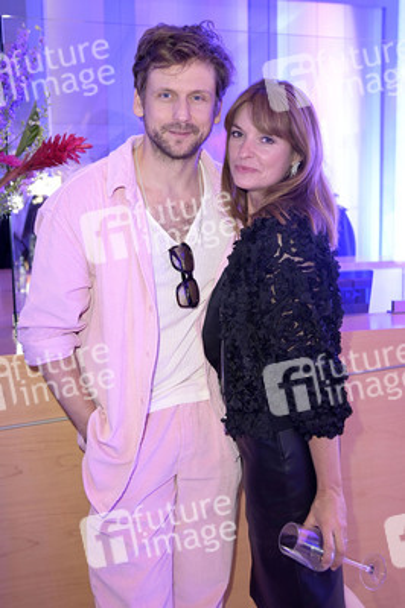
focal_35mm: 32
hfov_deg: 41.0
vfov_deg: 58.8
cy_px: 304
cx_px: 202
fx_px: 541
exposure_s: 1/30
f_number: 4
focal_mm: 32
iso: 2500
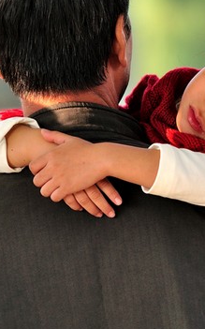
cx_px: 183
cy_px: 119
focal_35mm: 488
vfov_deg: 4.3
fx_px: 4368
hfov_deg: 2.7
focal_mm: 140
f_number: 2.8
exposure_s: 1/400
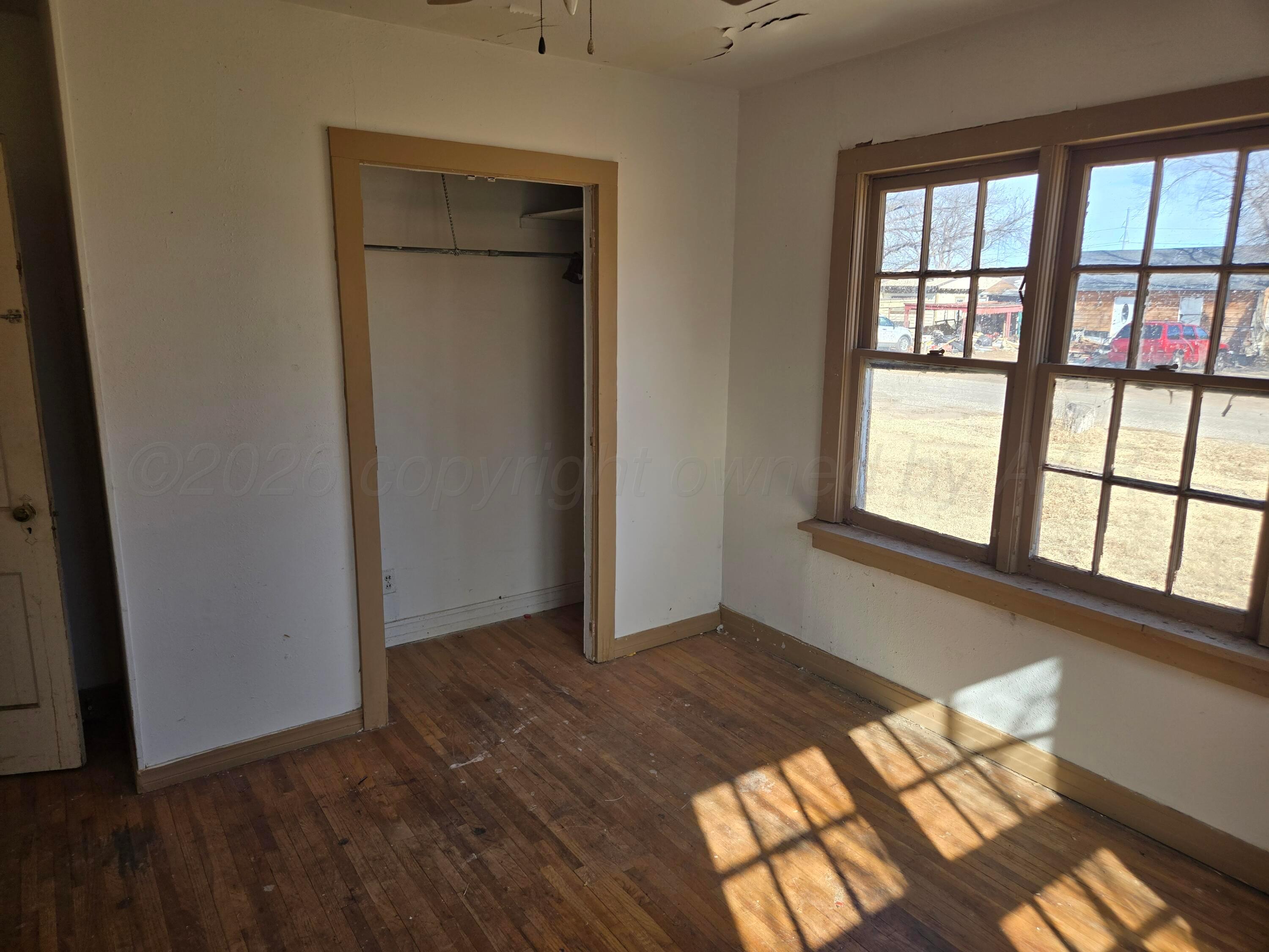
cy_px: 476
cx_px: 634
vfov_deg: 58.9
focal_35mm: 23
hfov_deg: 73.9
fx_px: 843
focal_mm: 5.4
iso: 25
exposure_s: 1/444
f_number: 1.8
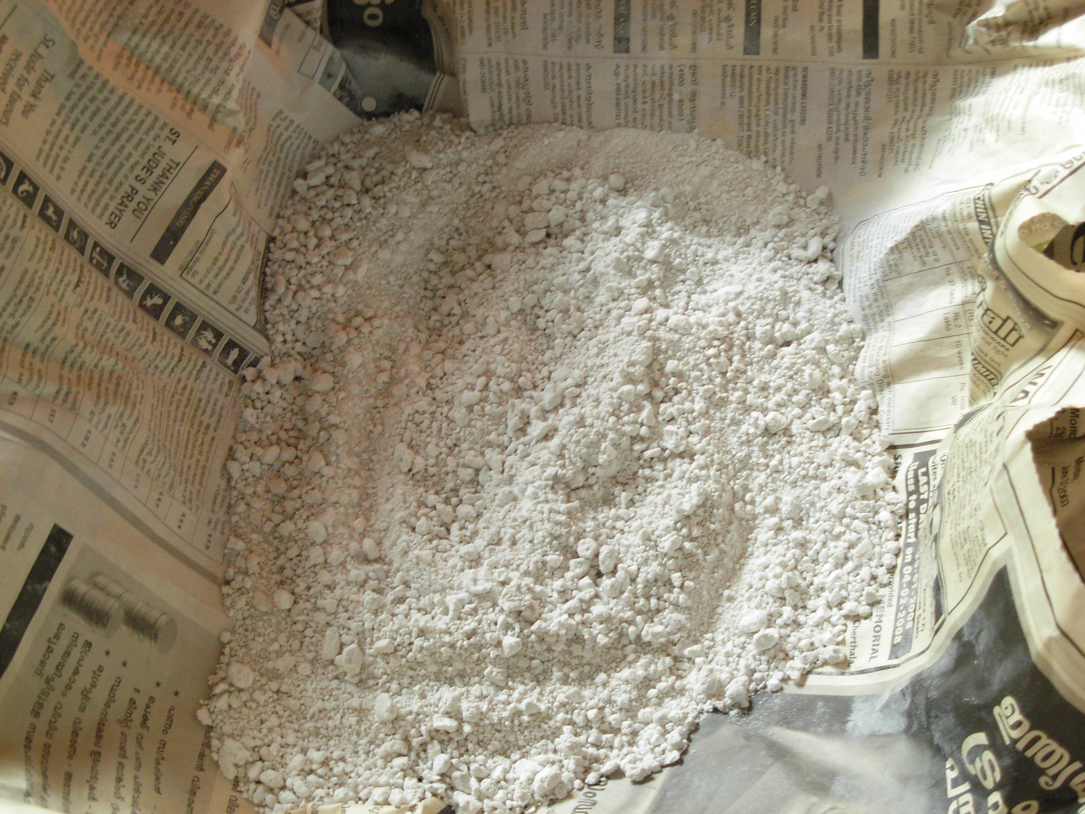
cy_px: 407
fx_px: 2006
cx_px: 542
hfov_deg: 30.3
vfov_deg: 22.9
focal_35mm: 64
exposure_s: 1/8
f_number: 3.4
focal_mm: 10.5
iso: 200
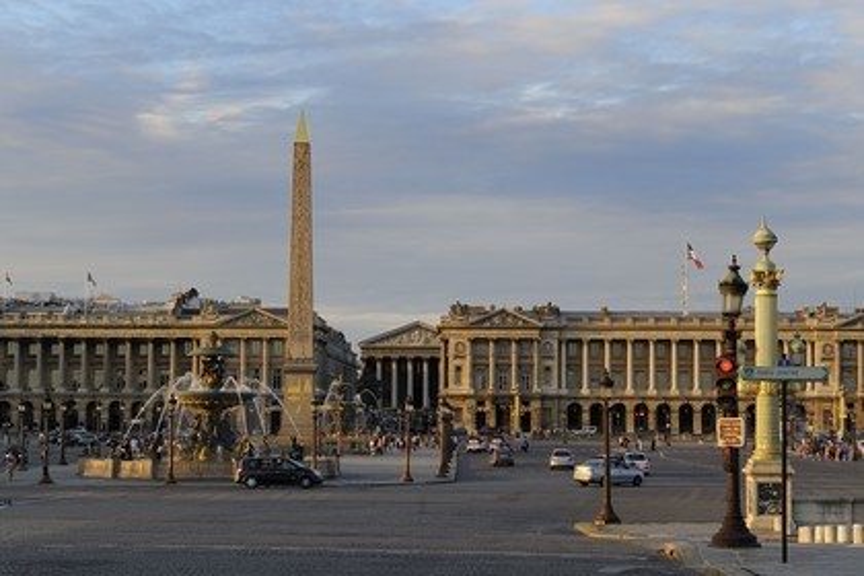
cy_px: 288
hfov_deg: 28.8
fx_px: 1680
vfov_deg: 19.5
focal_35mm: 70
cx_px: 432
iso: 200
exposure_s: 1/125
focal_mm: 70
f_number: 6.3
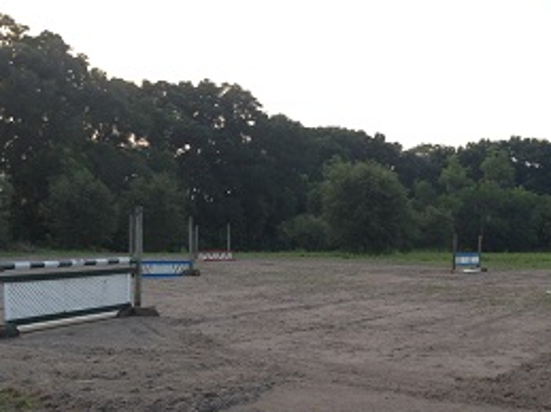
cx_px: 313
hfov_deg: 37.4
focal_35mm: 51
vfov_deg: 28.5
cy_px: 248
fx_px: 811
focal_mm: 4.13
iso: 50
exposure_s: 1/40
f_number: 2.4
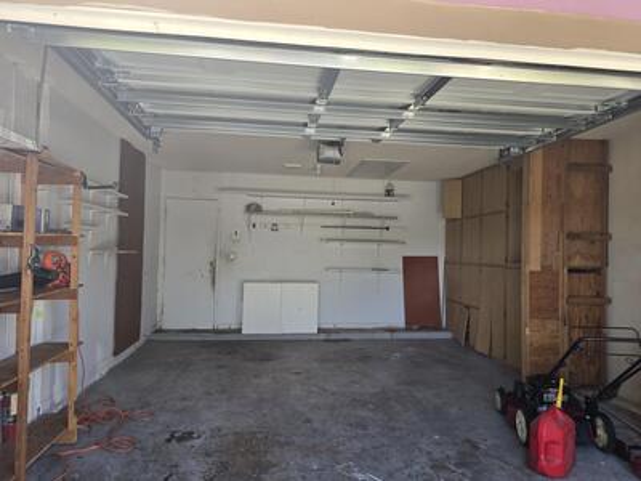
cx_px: 320
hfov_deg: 73.9
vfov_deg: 58.9
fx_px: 426
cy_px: 240
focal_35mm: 23
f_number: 1.7
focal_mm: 6.3
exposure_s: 1/180
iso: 32
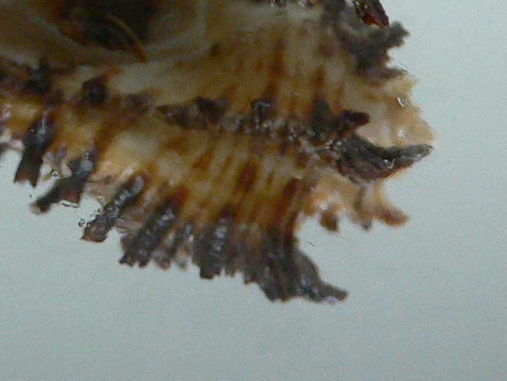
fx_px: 1421
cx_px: 80
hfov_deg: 19.9
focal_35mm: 97
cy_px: -91
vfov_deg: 14.7
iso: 200
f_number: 2.8
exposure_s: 1/40
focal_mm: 4.6
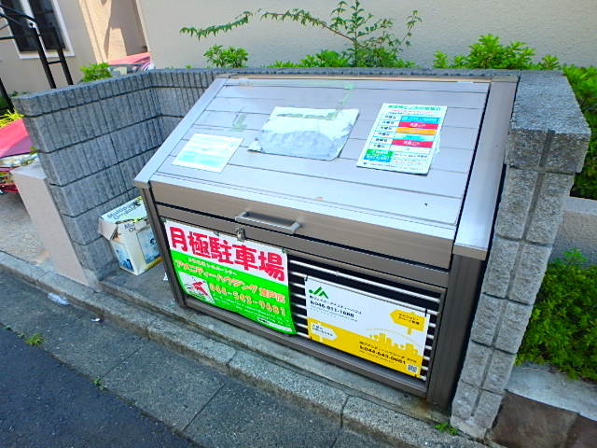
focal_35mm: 21
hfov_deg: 79.0
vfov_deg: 63.4
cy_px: 224
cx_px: 298
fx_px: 362
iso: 125
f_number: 3.5
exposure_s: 1/250
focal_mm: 3.7
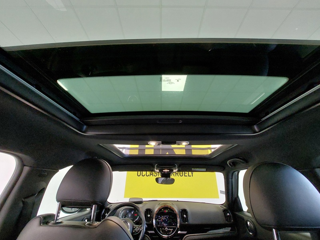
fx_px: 120
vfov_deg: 89.9
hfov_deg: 106.2
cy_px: 120
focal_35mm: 13
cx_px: 160
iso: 320
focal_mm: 1.74
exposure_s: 1/30
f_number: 2.2
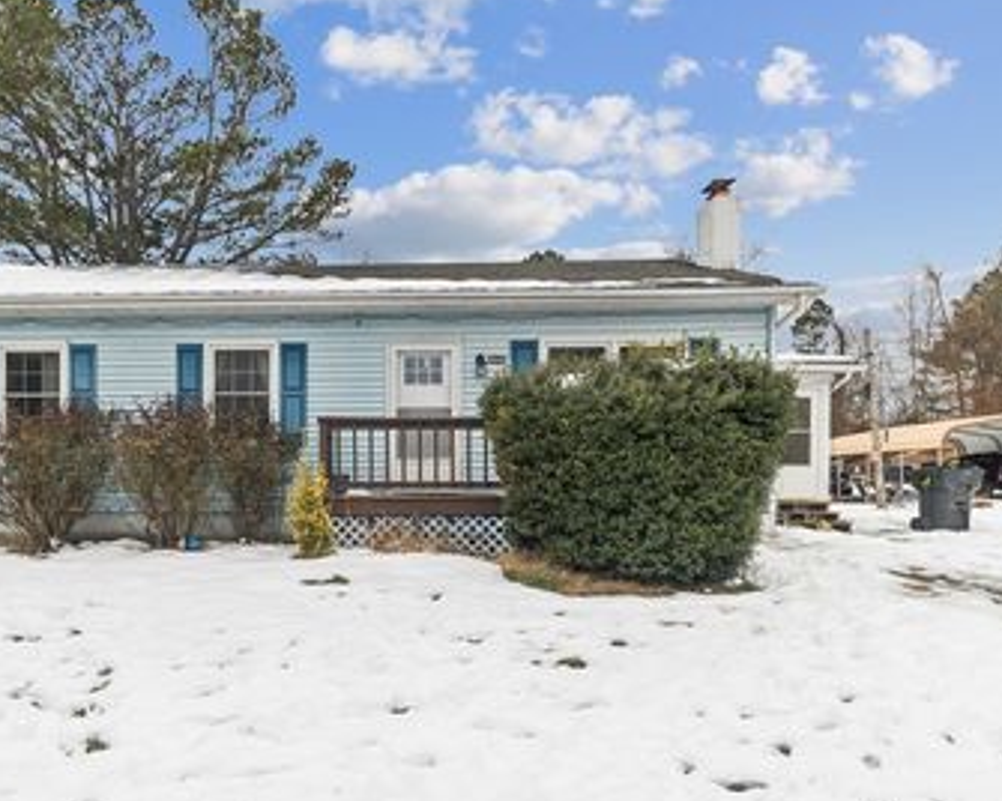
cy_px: 459
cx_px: 335
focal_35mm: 21
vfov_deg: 65.2
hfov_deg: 75.2
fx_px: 623
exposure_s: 1/1250
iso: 125
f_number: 5
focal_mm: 15
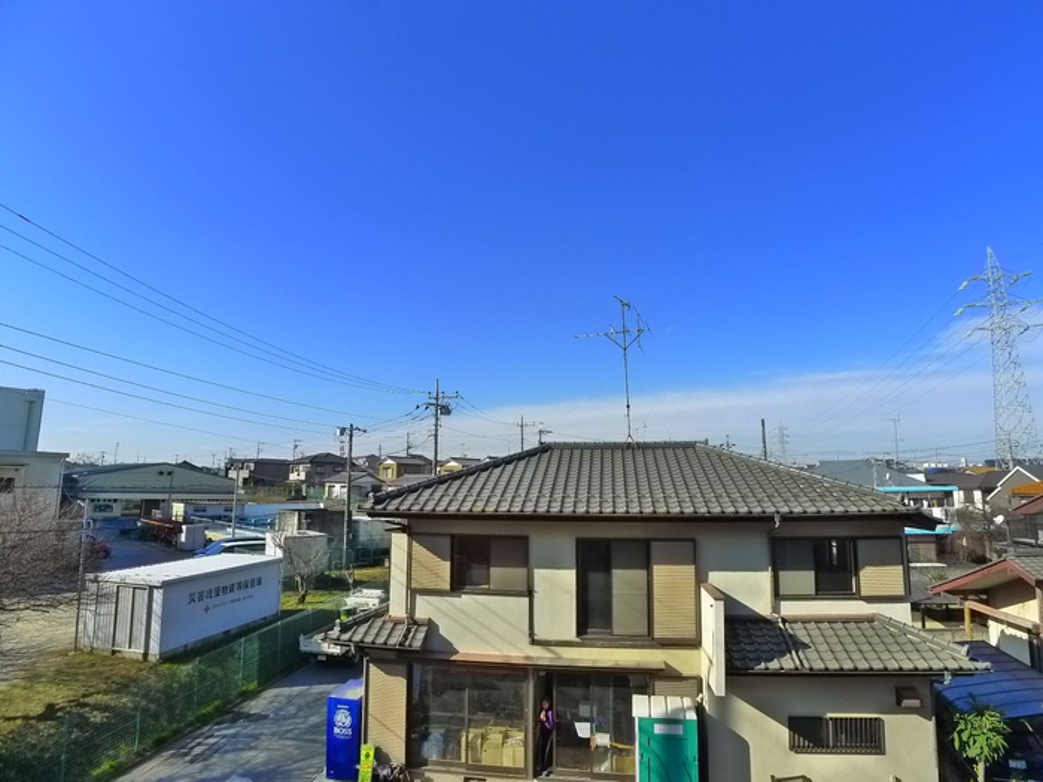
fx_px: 723
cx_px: 522
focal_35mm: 24
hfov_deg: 71.6
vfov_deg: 56.8
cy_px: 391
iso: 400
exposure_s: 1/1000
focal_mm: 5.1
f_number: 4
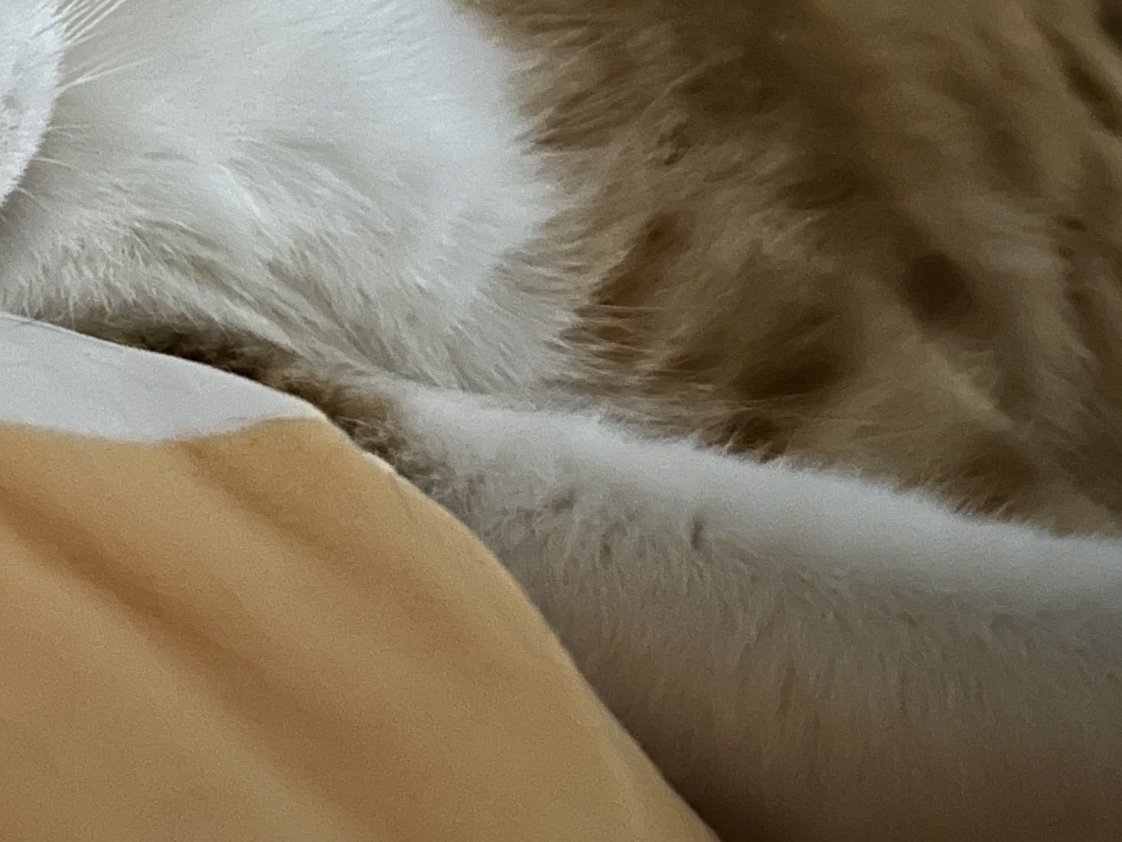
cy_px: -112
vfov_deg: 21.0
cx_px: 49
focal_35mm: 66
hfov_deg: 27.9
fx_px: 2140
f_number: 1.78
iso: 3200
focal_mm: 6.86
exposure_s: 1/9
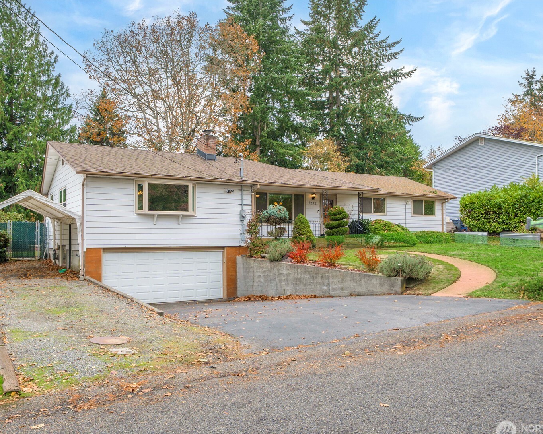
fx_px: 450
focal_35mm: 28
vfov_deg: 51.5
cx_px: 256
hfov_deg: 62.2
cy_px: 221
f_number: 8
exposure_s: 1/30
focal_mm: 24
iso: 100
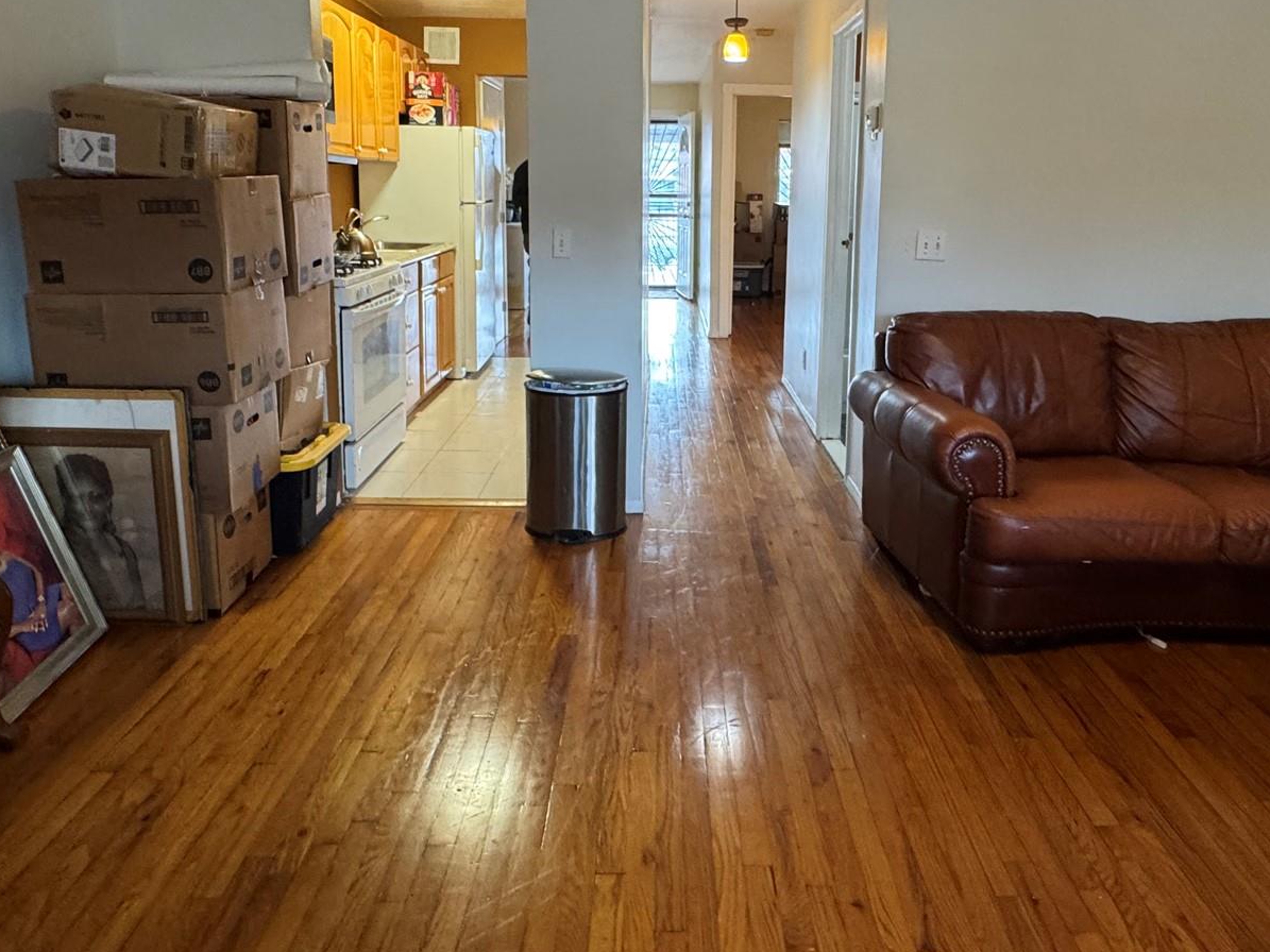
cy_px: 310
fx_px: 880
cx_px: 668
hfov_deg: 71.5
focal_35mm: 24
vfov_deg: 55.5
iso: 400
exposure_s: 1/60
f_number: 2.2
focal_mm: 2.22
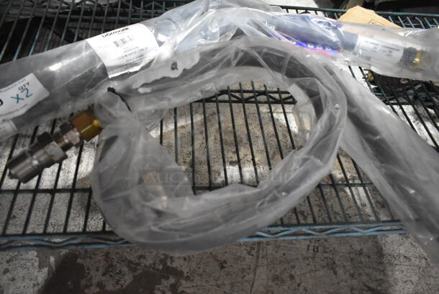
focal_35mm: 27
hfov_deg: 67.3
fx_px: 330
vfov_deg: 48.0
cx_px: 220
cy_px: 147
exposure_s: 1/125
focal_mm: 18
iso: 2800
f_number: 3.5
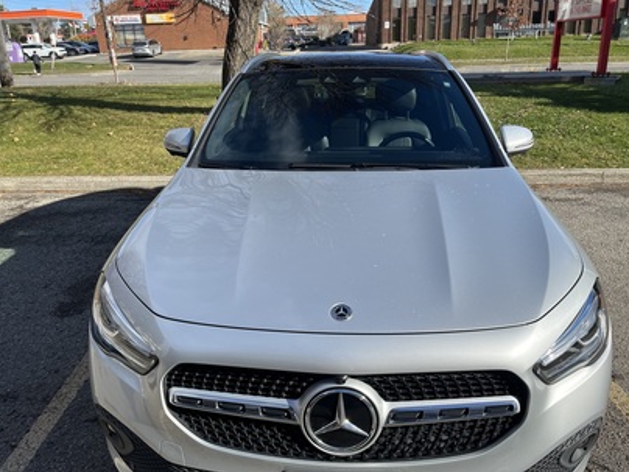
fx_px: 491
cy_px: 230
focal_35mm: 27
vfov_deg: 51.3
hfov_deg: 65.3
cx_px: 314
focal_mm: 5.1
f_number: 1.6
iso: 50
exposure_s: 1/2899
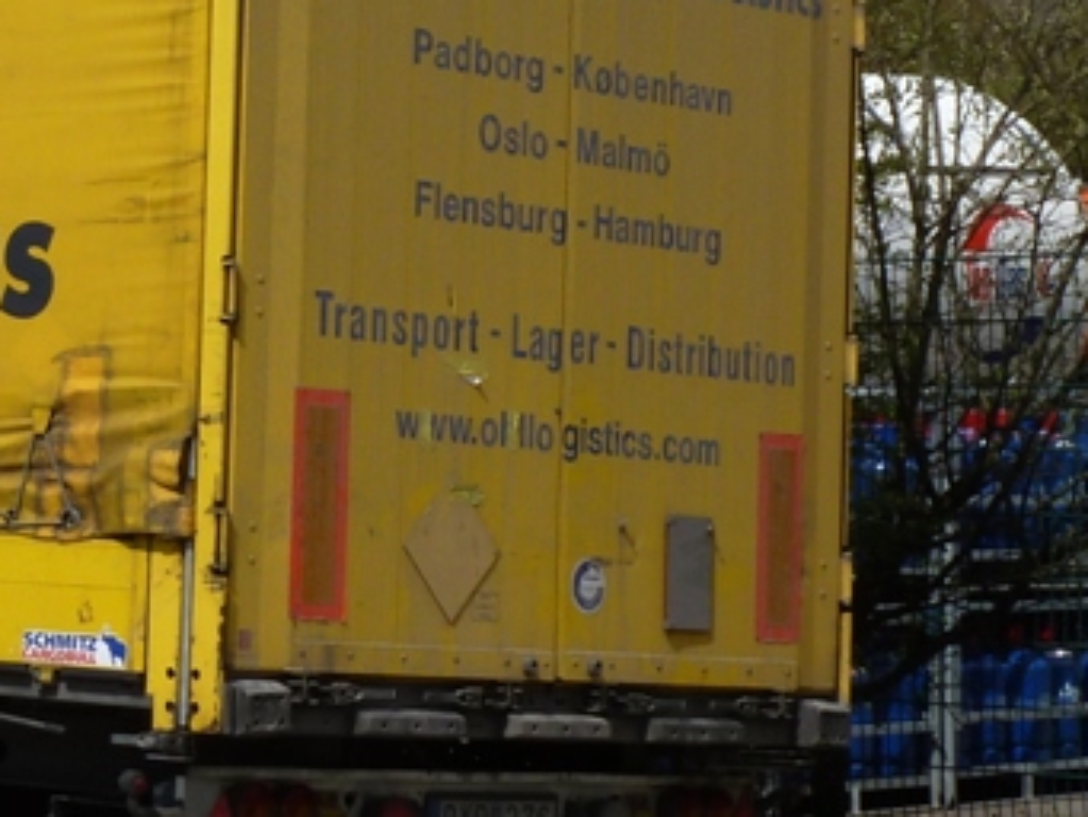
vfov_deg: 11.0
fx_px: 4245
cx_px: -367
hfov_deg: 14.0
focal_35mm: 135
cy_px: 230
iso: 100
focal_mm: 8
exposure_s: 1/500
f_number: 5
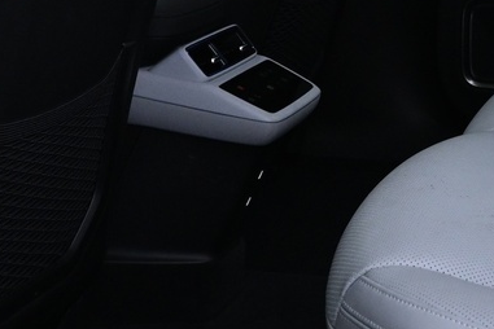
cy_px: -87
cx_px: 556
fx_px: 1400
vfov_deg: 13.0
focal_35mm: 102
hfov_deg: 19.1
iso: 900
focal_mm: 16
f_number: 3.5
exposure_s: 1/25
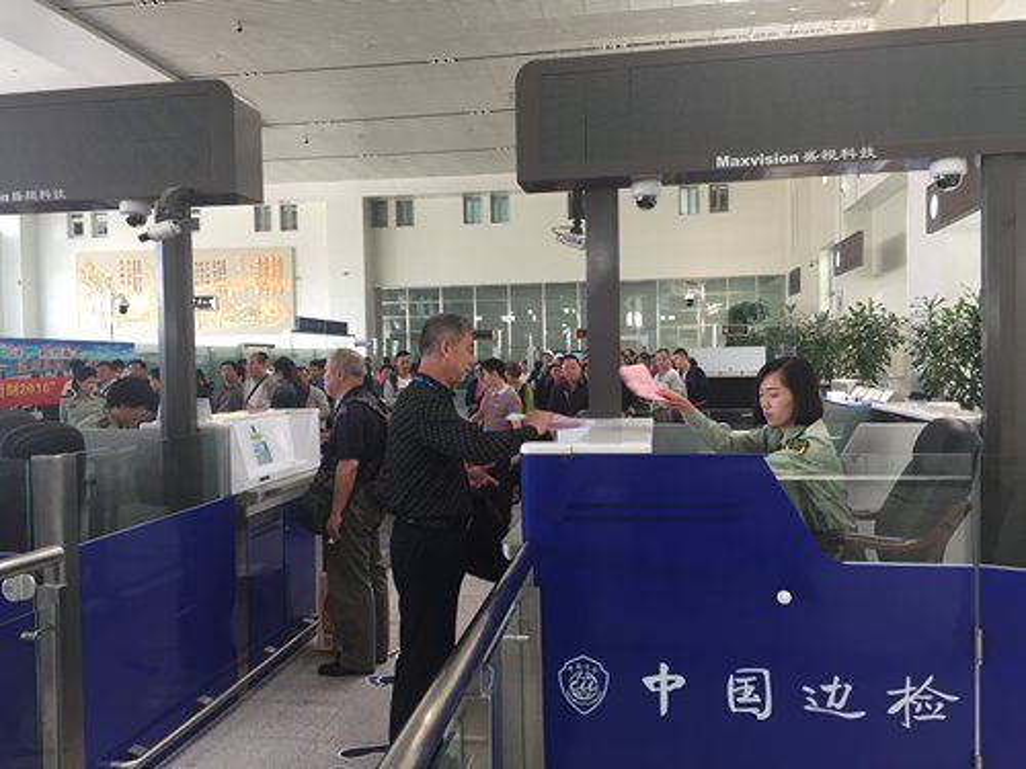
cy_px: 384
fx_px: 860
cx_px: 513
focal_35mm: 29
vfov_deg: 48.2
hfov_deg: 61.7
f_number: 2.2
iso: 80
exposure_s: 1/33
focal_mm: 4.15
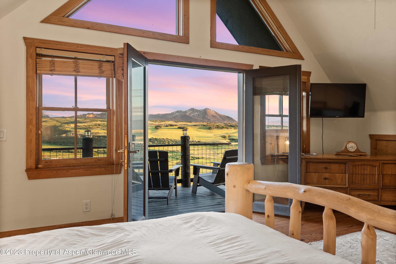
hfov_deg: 61.9
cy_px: 132
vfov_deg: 43.6
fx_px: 330
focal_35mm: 30
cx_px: 198
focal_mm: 30
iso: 100
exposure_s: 1.3
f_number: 8
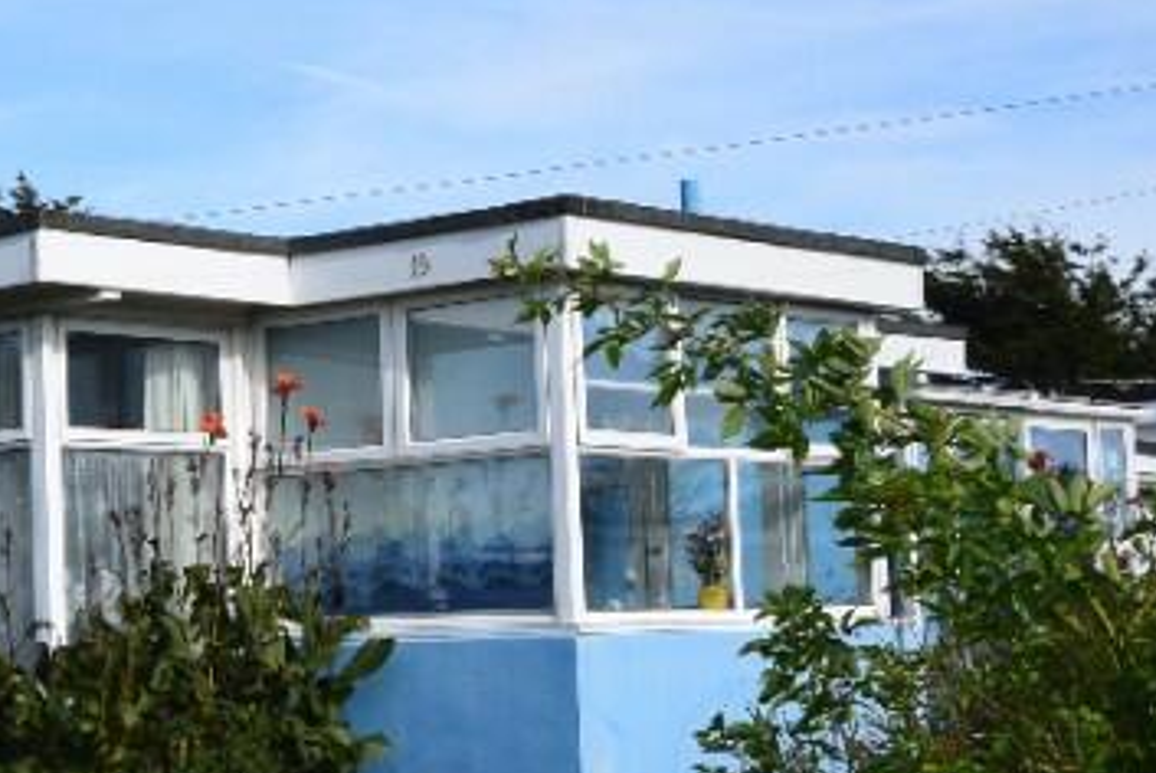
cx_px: -88
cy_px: 424
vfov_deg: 15.7
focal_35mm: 87
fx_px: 2796
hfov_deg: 22.2
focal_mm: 20
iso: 400
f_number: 11
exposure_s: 1/400
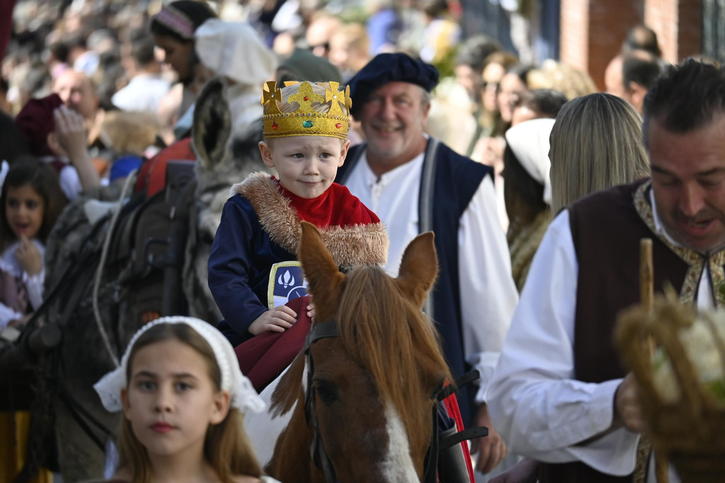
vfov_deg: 3.7
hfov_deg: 5.5
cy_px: 242
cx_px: 362
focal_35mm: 375
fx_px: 7550
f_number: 6.3
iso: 320
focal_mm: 250
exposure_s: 1/500
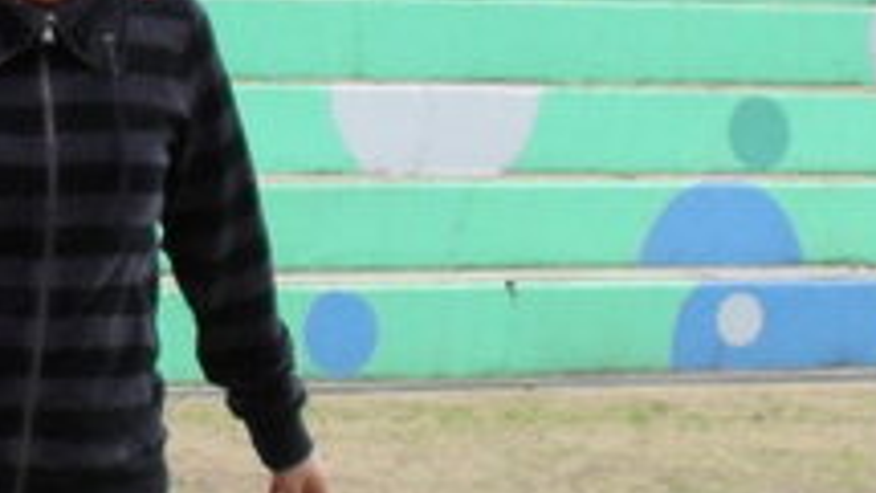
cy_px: 53
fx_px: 4228
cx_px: -114
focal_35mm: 182
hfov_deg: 11.6
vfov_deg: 6.7
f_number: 2.8
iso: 100
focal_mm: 6.2
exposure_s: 1/500
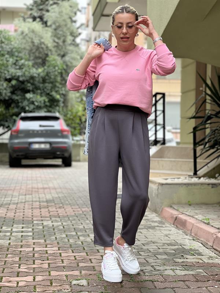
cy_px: 146
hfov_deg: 19.1
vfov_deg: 25.3
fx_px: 652
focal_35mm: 77
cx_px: 110
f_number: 2.8
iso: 80
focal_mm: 9
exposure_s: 1/121
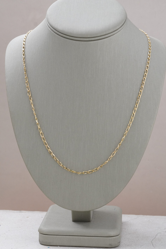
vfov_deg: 19.5
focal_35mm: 105
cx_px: 83
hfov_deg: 13.0
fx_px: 726
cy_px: 124
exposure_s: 1/200
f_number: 9
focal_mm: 70
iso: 1600
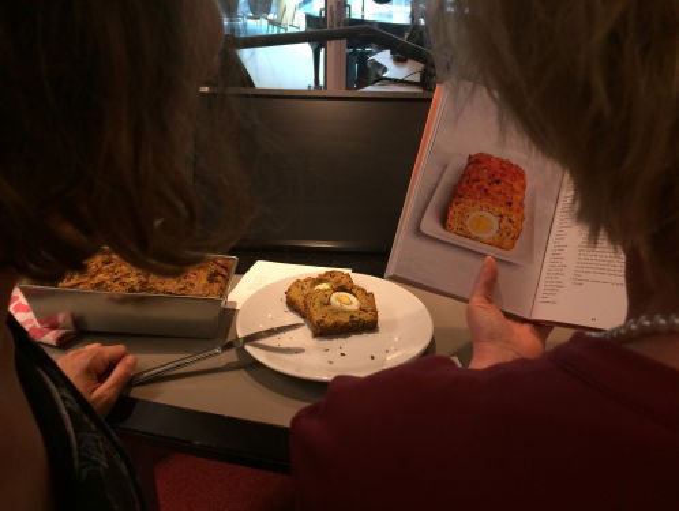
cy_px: 256
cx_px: 340
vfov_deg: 48.3
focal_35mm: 29
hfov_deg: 61.6
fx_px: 570
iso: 160
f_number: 2.2
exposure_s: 1/33
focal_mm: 4.15
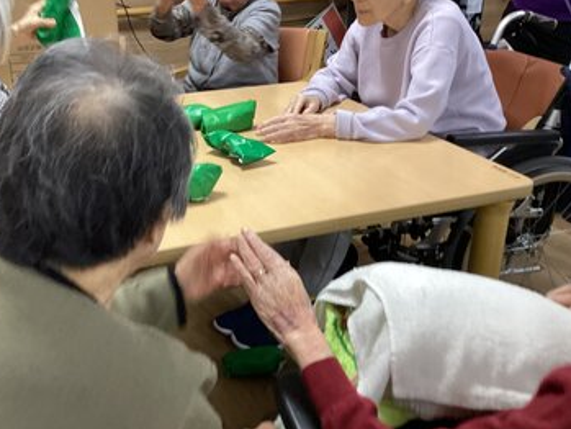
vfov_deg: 35.9
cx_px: 213
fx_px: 660
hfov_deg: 46.4
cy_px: 183
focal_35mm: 40
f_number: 2.4
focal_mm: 3.3
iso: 250
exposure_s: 1/60
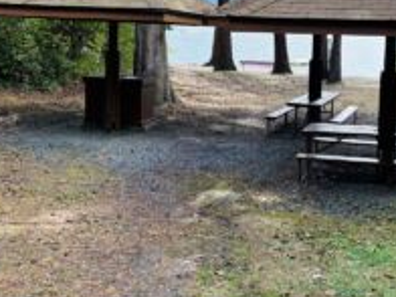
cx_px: 309
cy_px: 107
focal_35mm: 53
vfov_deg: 27.4
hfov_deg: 35.2
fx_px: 606
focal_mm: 5.96
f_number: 1.6
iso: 50
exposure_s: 1/309
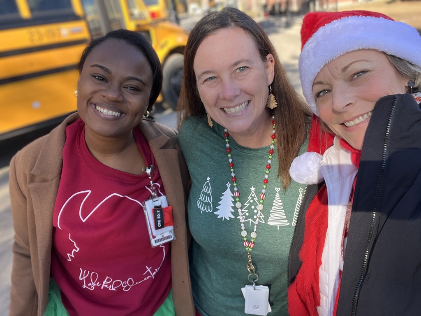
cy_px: 158
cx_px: 210
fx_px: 365
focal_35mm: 30
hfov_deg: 60.0
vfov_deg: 46.8
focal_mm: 2.71
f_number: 2.2
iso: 25
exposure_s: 1/158
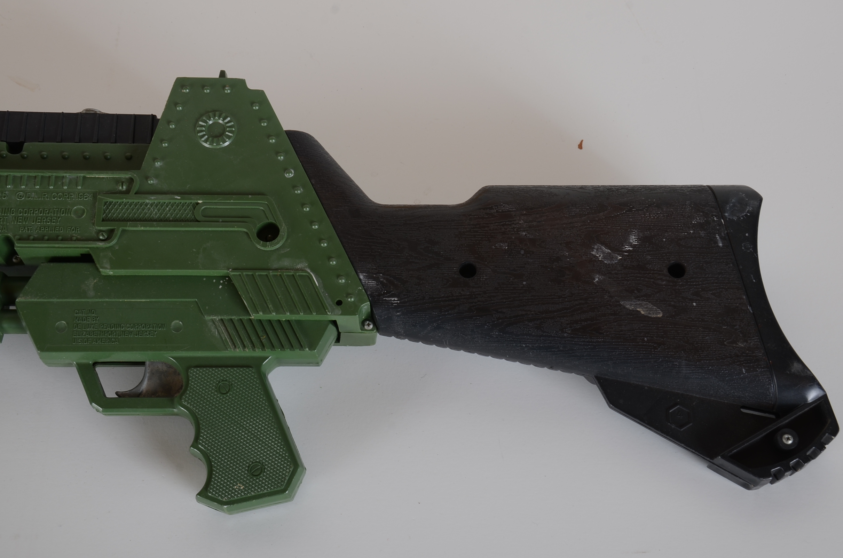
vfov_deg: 23.3
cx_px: 419
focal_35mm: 58
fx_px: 1355
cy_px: 280
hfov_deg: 34.6
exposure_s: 1/160
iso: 160
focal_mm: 38
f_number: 11
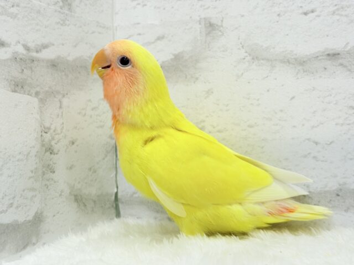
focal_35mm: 52
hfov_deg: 36.8
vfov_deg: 28.0
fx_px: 532
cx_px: 177
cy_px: 132
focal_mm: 5.96
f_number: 1.6
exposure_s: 1/50
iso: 32
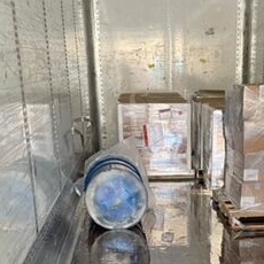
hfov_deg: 26.7
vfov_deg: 25.4
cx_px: 181
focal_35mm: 64
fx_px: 552
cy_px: 270
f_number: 1.6
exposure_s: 1/81
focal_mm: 4.2
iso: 125
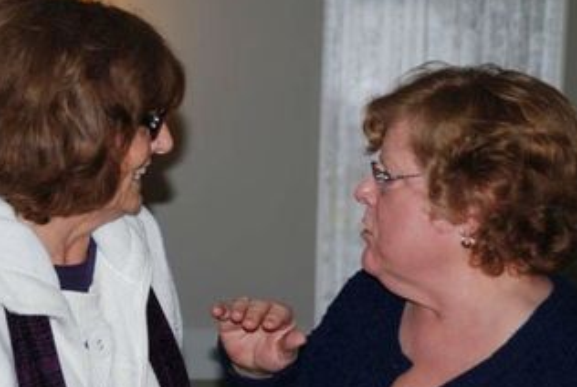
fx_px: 1702
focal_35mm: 106
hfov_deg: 19.2
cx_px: 240
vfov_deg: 13.0
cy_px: 174
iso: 100
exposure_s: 1/60
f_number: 5
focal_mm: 56
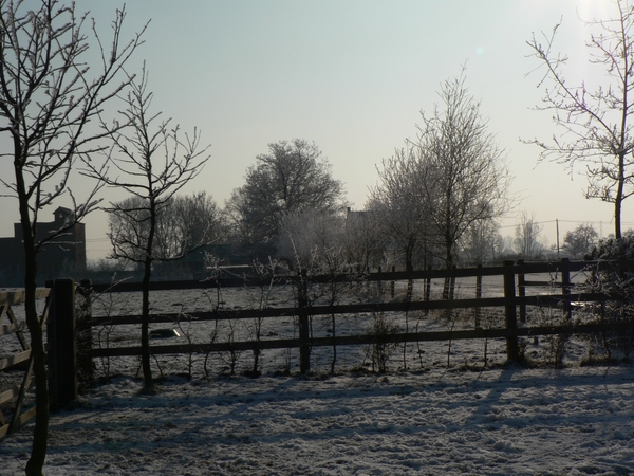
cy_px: 238
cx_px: 317
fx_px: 1007
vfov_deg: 26.6
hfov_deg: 34.9
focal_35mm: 55
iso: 80
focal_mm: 9.2
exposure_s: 1/640
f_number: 8
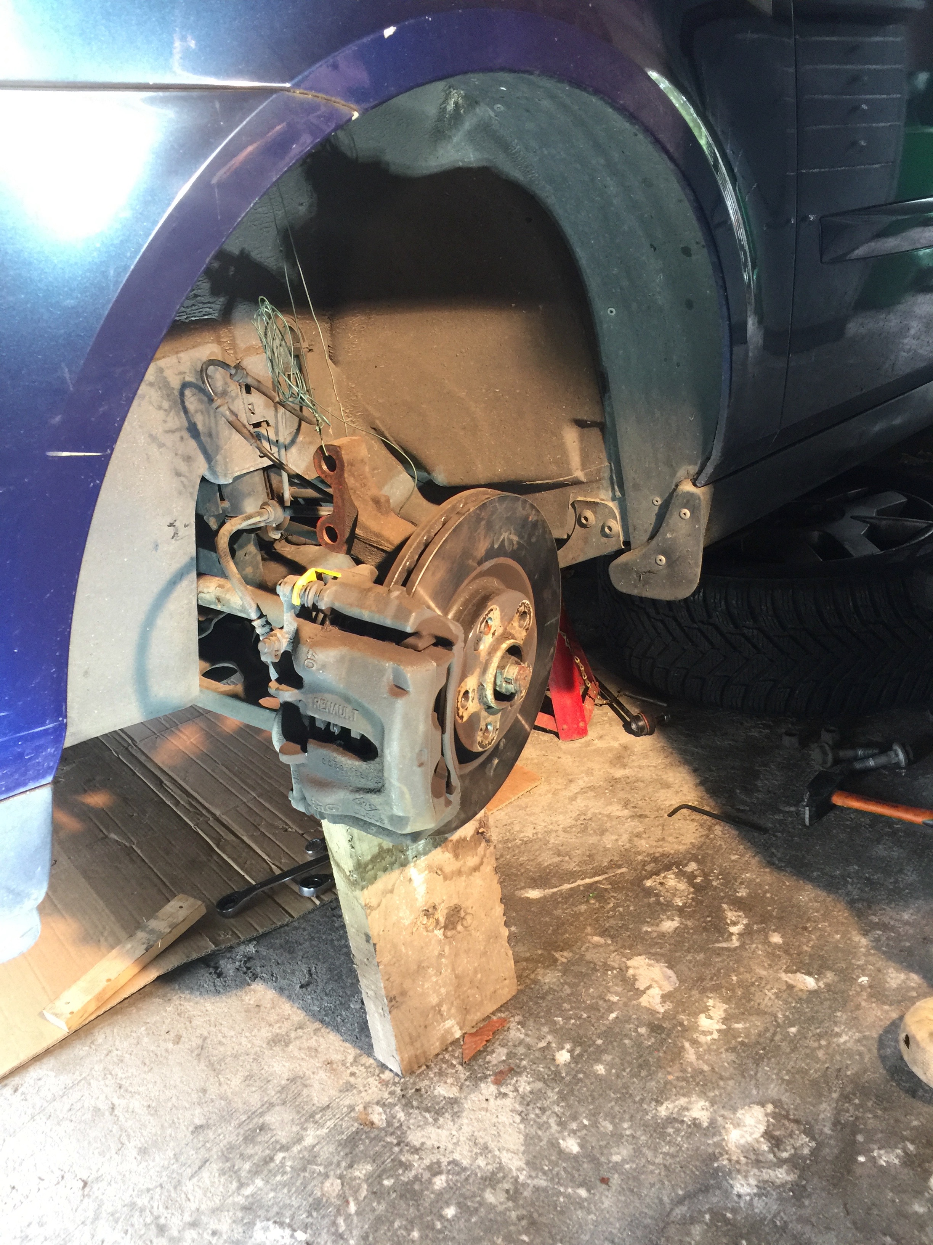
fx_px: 1042
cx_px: 466
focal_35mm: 29
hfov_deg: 48.2
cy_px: 622
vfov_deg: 61.7
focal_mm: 4.15
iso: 80
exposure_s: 1/17
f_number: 2.2
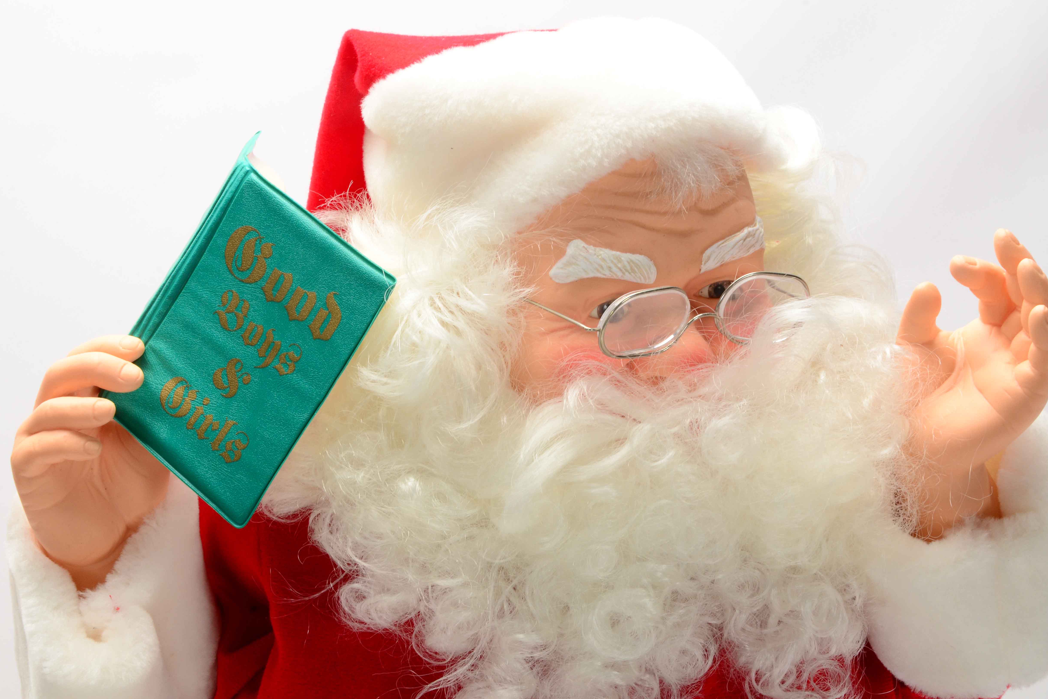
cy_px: 348
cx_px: 529
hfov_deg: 23.1
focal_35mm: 88
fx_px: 2562
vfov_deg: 15.5
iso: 400
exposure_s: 1/160
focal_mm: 58
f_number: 20
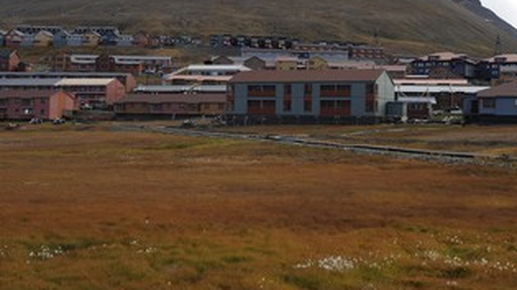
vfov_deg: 22.4
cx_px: 279
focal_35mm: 53
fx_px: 726
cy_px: 80
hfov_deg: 39.2
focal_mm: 38
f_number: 6.3
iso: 200
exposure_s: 1/160
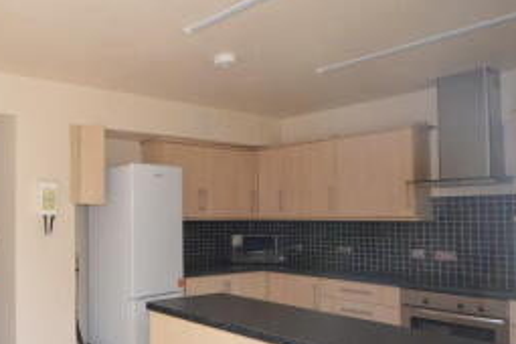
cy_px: 203
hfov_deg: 57.5
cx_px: 65
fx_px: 401
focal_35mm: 28
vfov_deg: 46.2
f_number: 5.6
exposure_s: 1/125
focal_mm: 10
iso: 360
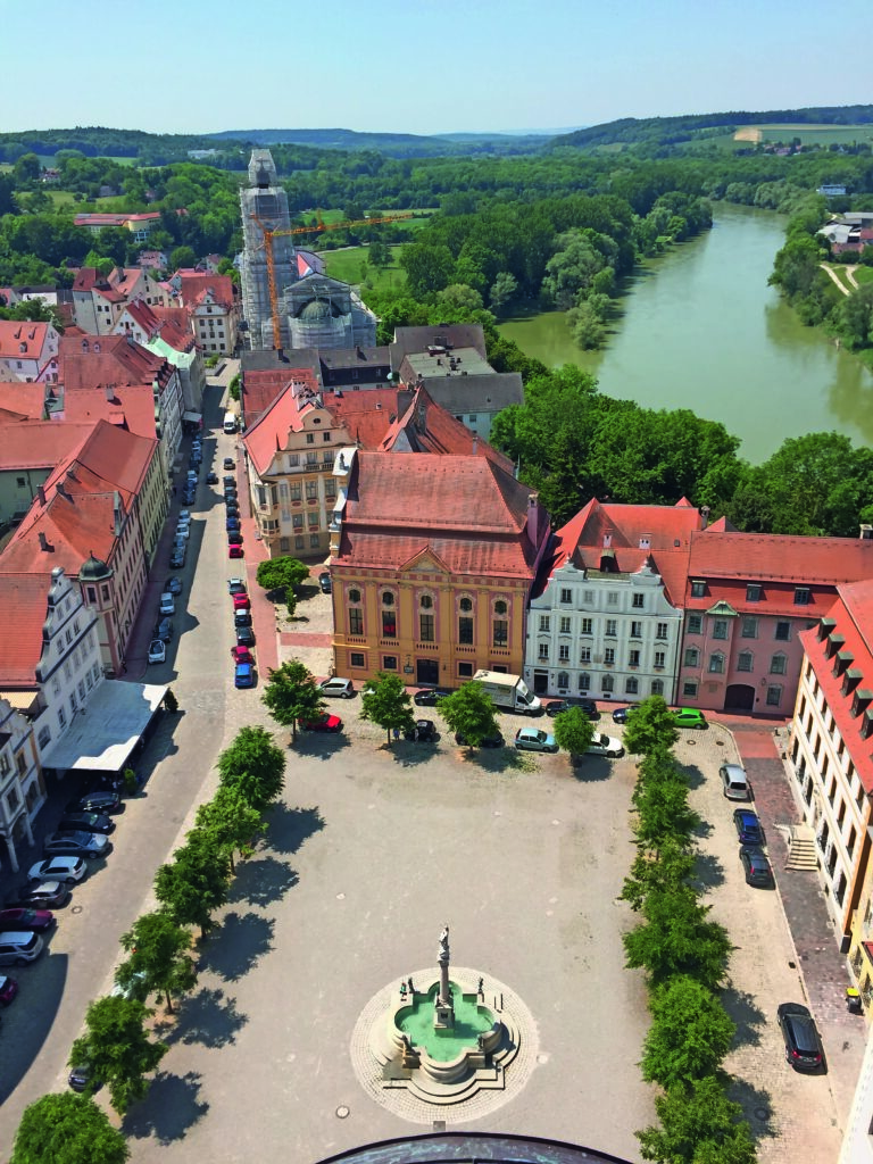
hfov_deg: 48.2
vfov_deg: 61.7
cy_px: 582
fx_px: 975
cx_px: 436
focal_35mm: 29
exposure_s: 1/2083
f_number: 2.2
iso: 32
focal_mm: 4.15
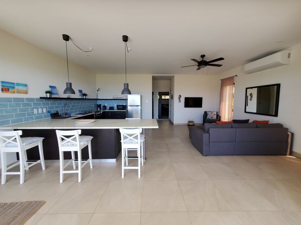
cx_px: 150
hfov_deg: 106.2
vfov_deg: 89.9
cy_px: 112
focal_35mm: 13
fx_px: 113
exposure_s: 1/119
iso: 100
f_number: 2.2
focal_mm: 1.8
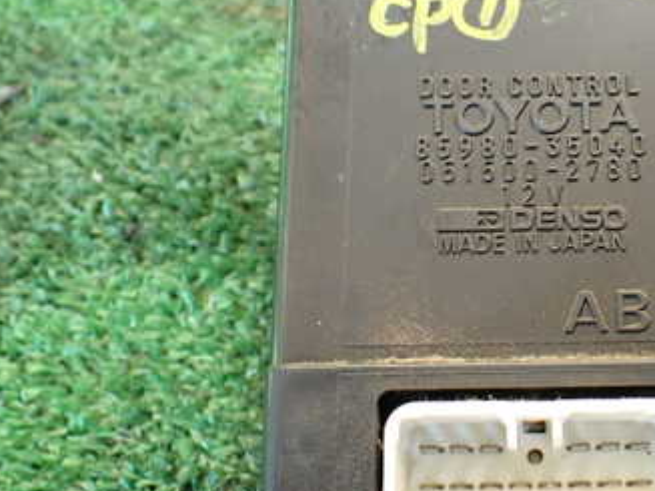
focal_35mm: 55
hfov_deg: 33.8
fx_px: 1040
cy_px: 232
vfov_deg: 26.5
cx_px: 537
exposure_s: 1/125
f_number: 2.3
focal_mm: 5.4
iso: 400
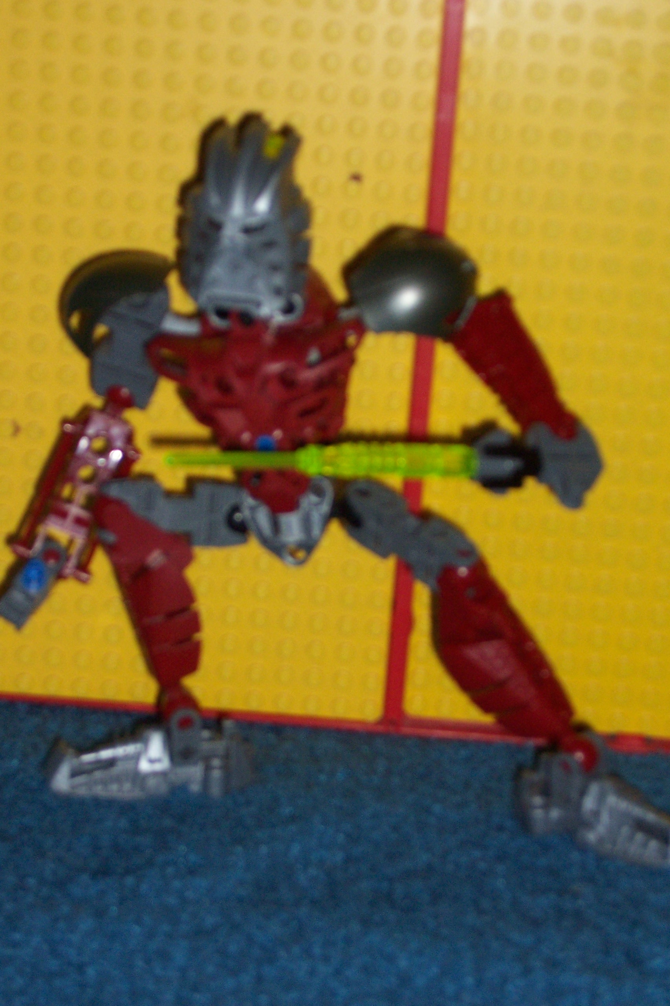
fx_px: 2290
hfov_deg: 16.6
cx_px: 335
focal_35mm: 82
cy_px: 503
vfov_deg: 24.8
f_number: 4.1
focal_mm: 13.5
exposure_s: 1/90
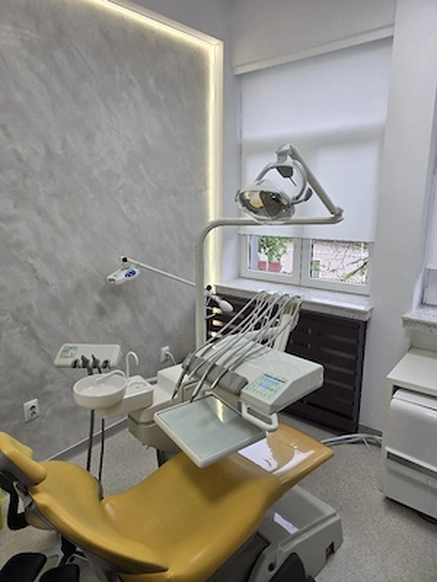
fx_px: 387
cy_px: 291
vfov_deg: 73.9
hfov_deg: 58.9
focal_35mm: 23
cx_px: 218
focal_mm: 6.3
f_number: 1.7
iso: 40
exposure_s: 1/101
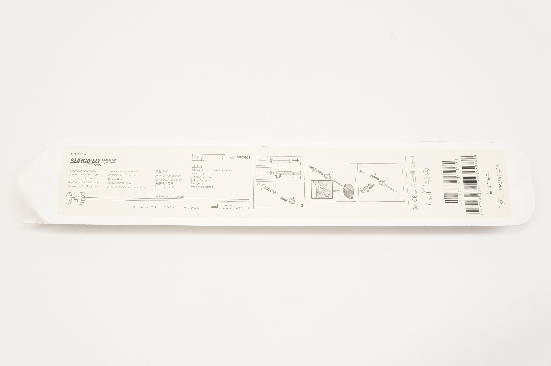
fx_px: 482
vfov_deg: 41.6
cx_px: 276
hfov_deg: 59.5
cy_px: 183
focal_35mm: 32
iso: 400
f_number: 5.6
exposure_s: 1/60
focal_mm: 21
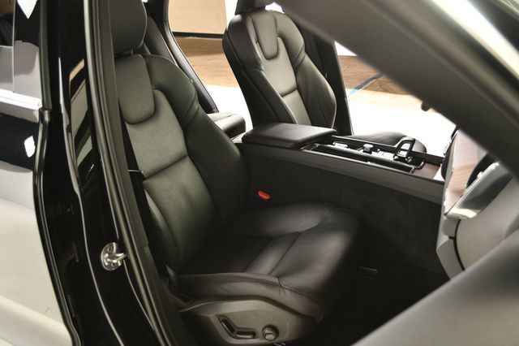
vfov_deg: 39.9
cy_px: 173
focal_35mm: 33
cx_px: 260
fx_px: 475
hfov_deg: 57.2
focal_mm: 22
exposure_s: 1/160
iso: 100
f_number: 4
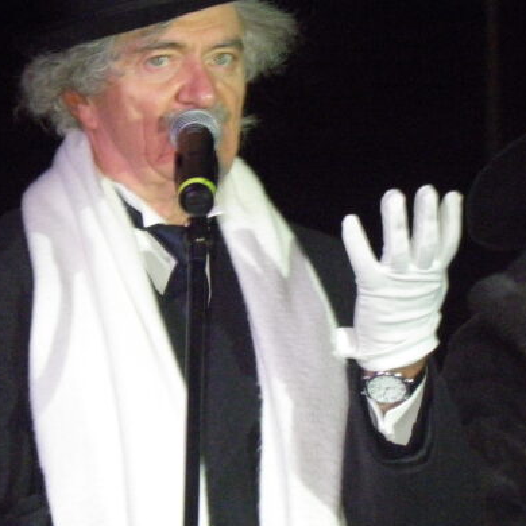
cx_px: 309
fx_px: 5140
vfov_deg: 5.9
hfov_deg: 5.9
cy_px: 227
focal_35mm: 299
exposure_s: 1/160
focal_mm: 30.67
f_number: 4.5
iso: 800
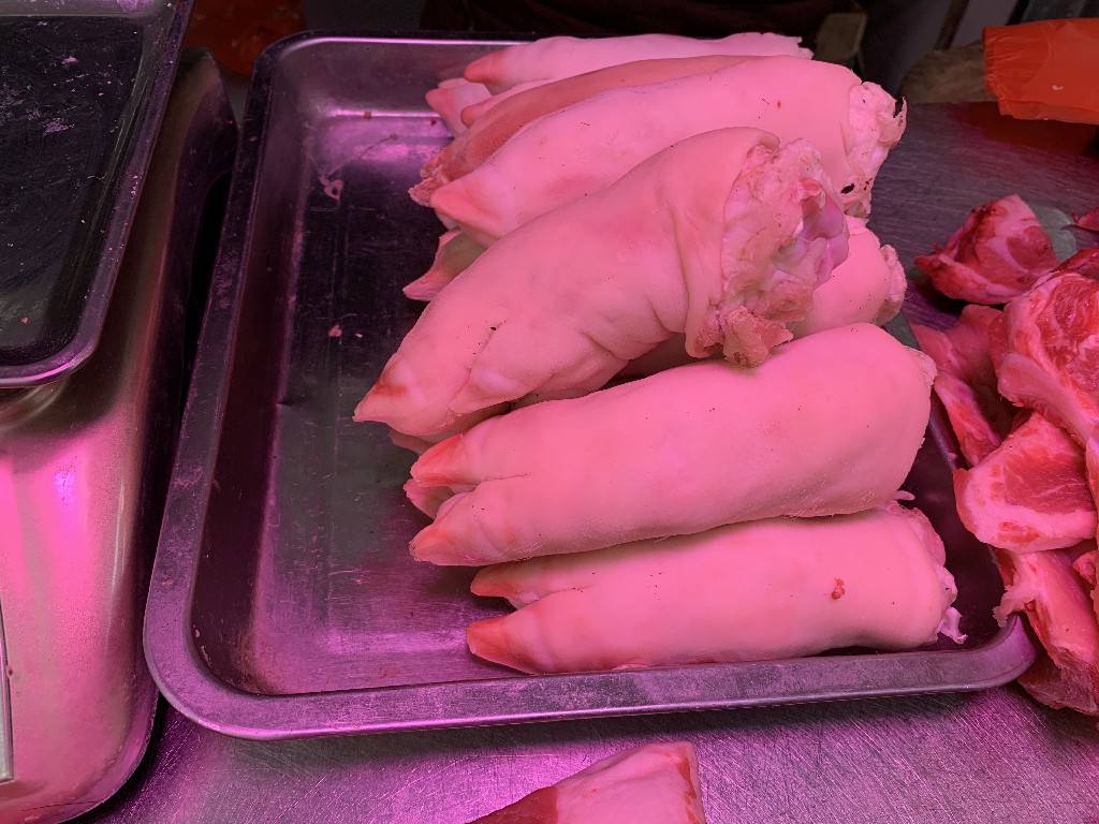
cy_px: 412
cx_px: 550
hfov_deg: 67.3
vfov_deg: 53.1
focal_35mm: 26
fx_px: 825
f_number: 1.8
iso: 32
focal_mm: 4.25
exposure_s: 1/122
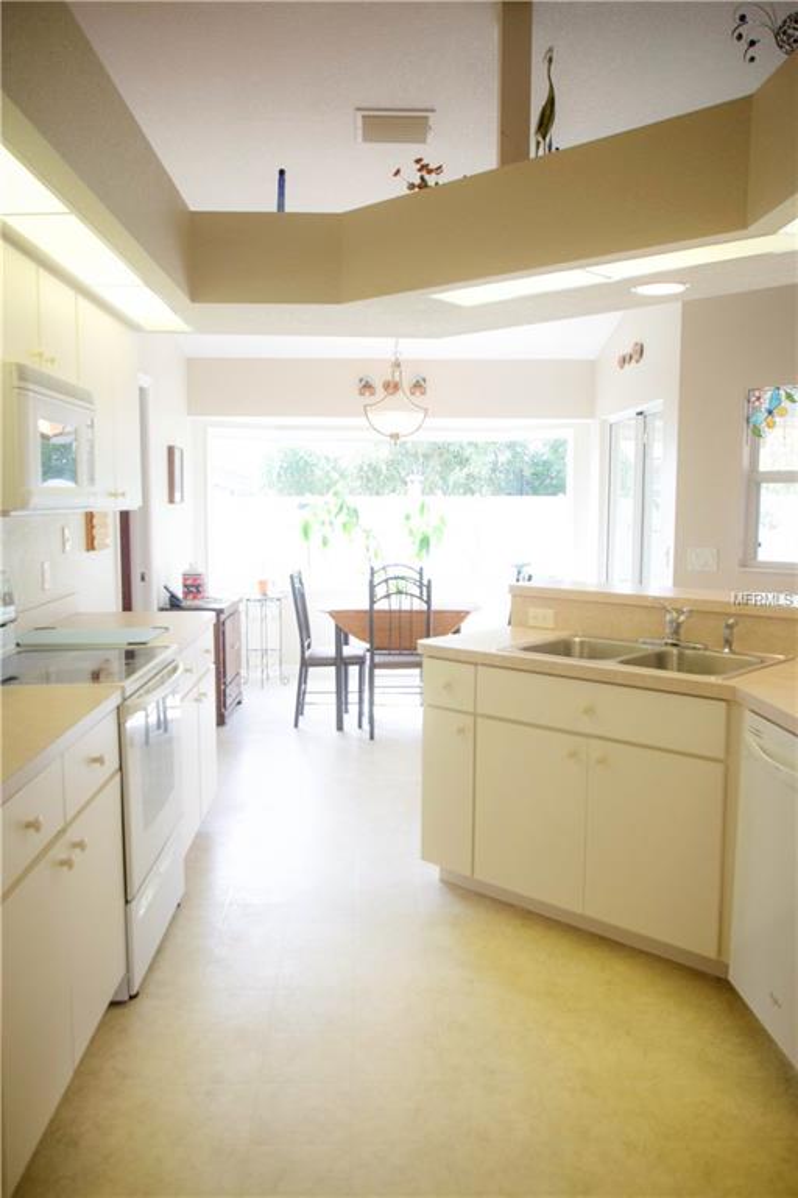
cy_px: 599
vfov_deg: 61.9
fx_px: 997
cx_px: 399
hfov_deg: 43.6
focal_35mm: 30
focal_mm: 20
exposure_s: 1/100
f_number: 3.5
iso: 800
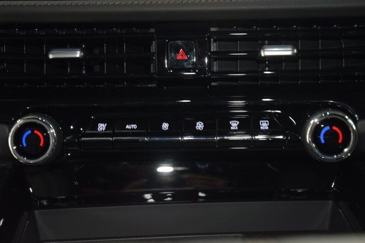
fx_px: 837
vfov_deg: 16.6
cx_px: 182
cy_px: 122
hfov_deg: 24.6
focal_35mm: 82
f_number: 4.5
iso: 1100
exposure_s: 1/13
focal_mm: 55
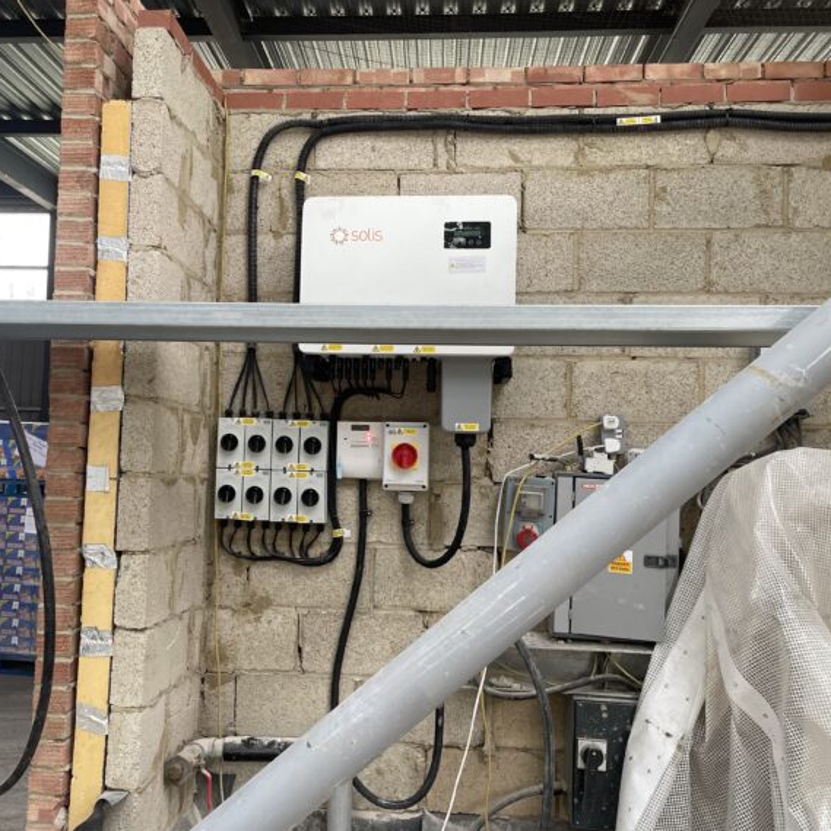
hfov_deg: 52.5
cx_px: 377
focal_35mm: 31
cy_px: 415
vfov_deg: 52.5
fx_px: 842
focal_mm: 4.2
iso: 125
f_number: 1.6
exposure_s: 1/112
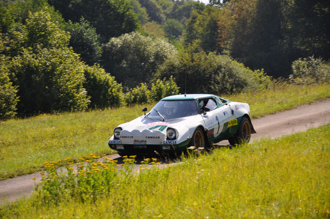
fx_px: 1442
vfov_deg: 8.7
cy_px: 110
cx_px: 165
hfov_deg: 13.1
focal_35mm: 158
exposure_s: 1/640
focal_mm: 105
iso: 200
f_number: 6.3
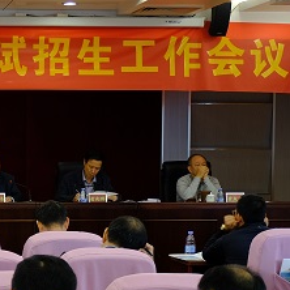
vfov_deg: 15.8
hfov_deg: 15.2
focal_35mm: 110
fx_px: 1043
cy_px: 215
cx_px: -72
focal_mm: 24.3
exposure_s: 1/8.5
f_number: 4.2
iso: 200
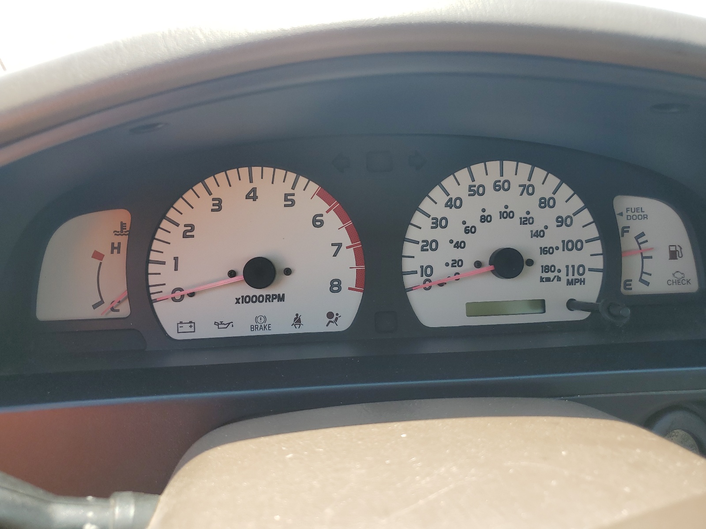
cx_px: 353
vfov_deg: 53.1
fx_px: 530
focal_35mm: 26
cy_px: 264
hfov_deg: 67.3
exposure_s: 1/556
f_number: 1.5
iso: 50
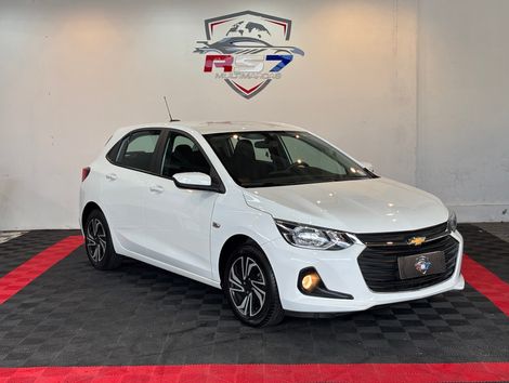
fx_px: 766
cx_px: 254
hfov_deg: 36.8
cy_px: 192
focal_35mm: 52
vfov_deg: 28.1
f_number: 1.6
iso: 32
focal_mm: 5.96
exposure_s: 1/268
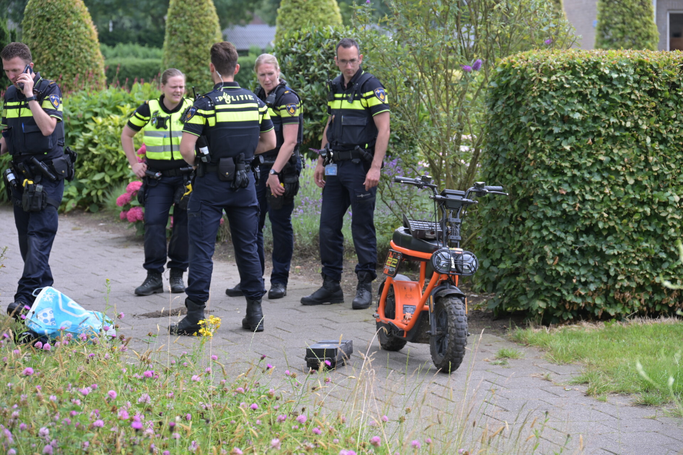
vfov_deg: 13.0
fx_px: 1992
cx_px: 342
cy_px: 228
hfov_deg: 19.5
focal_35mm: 105
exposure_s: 1/125
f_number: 6.3
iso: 160
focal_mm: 105
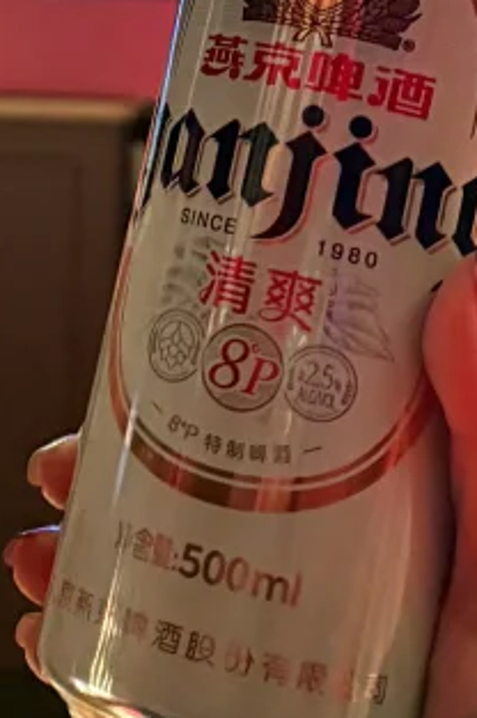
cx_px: -32
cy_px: -96
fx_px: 2291
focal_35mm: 115
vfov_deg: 17.2
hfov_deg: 11.7
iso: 800
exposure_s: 1/58
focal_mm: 6.76
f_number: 1.78
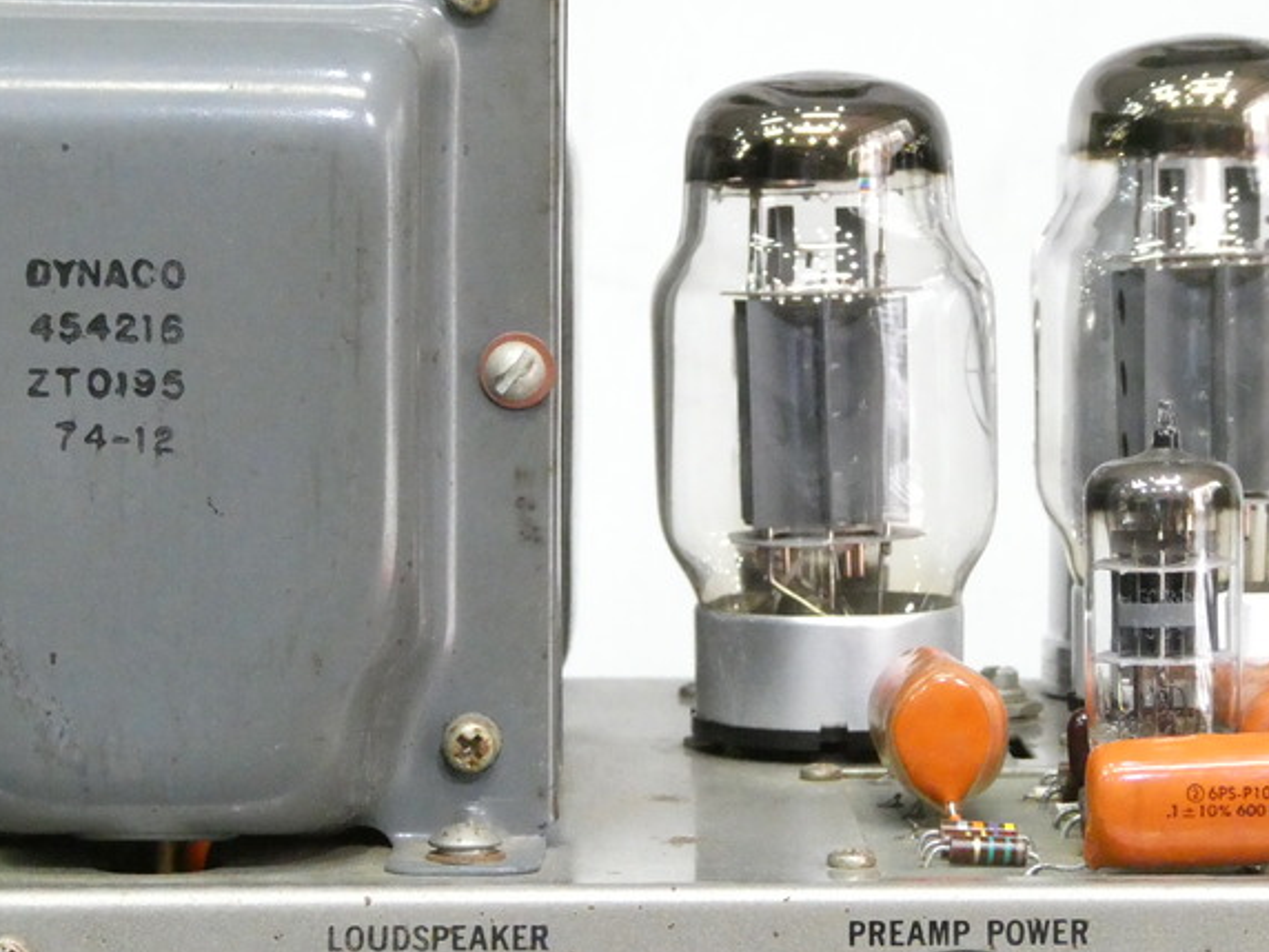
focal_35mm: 109
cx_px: 630
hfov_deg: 18.0
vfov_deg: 13.6
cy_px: 586
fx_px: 3996
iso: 1600
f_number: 4.4
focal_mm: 11.7
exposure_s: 1/50
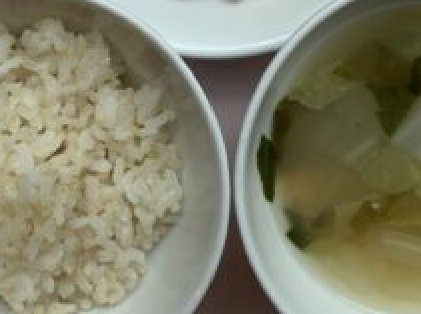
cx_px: 219
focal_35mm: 62
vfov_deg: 22.7
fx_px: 753
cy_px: 1
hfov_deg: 31.2
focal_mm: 4.25
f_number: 1.8
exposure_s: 1/121
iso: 50
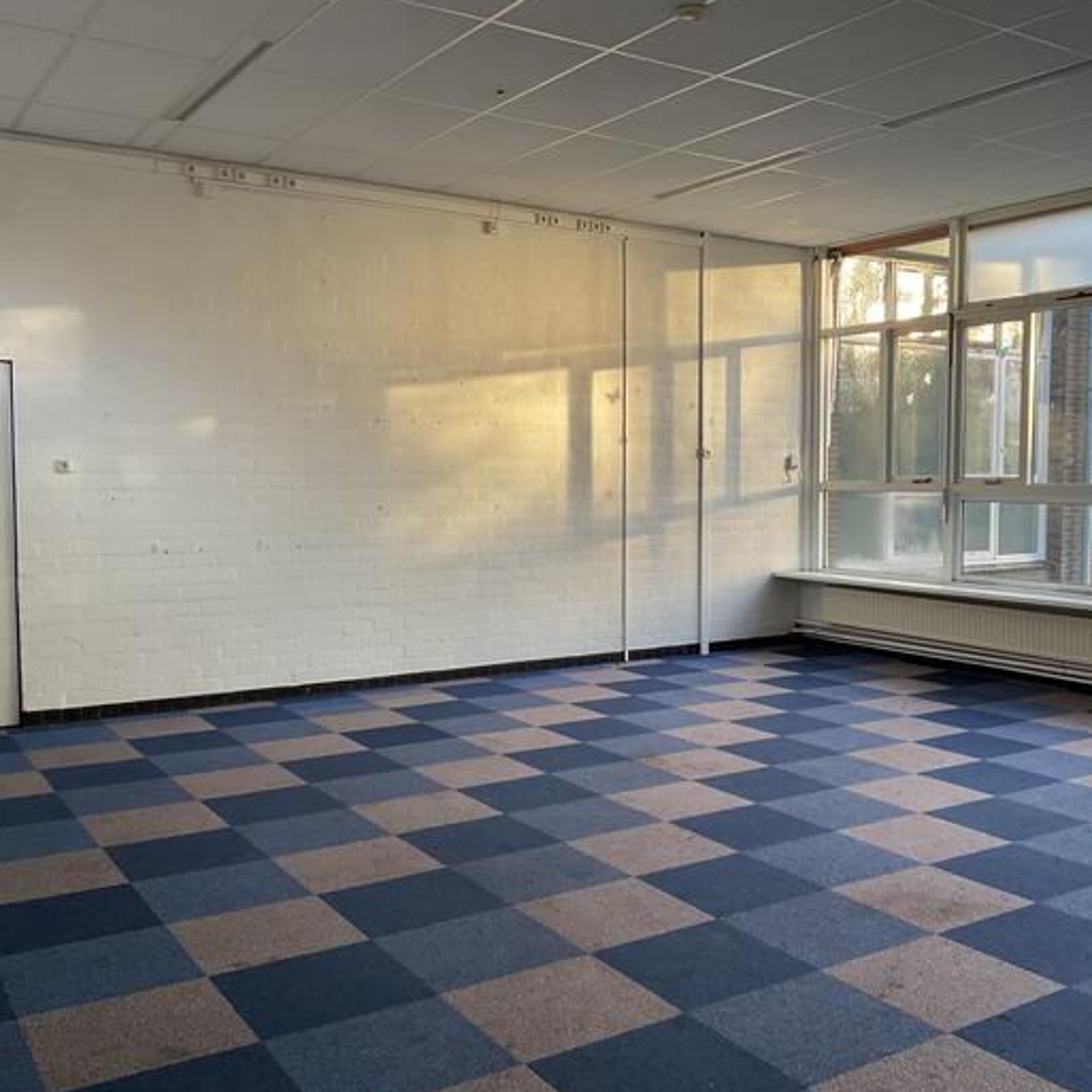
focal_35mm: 35
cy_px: 548
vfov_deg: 47.2
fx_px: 1249
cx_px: 675
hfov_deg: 46.8
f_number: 1.8
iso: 50
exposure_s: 1/100
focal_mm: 3
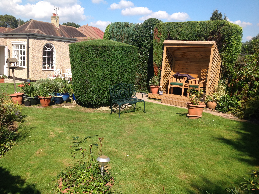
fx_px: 261
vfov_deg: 40.6
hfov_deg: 52.7
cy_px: 97
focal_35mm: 35
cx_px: 130
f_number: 2.4
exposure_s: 1/1513
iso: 50
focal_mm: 4.28
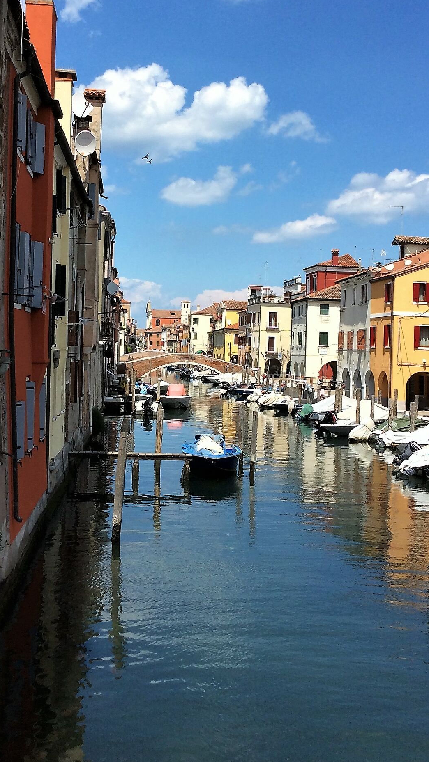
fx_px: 910
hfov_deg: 26.5
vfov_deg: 45.4
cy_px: 330
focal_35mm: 45
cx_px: 202
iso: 32
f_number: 2.4
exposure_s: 1/1590
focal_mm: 3.3
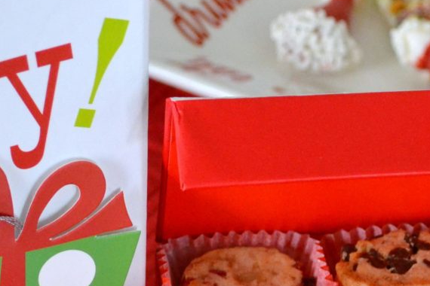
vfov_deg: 7.5
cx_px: 349
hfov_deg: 11.3
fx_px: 2174
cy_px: 278
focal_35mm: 182
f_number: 5
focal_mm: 36
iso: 2000
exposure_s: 1/60
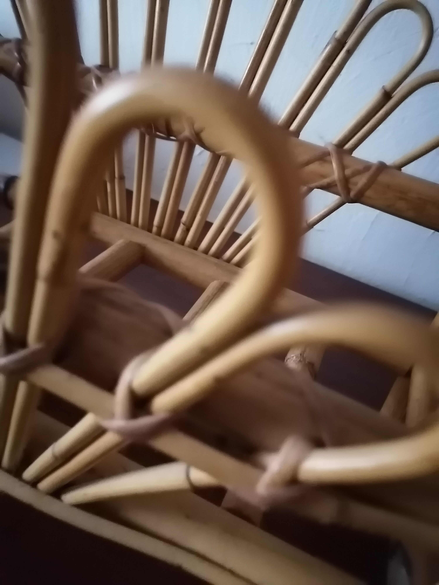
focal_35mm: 27
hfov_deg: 51.4
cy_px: 292
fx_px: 457
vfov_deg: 65.3
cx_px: 220
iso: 3200
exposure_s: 1/14.3
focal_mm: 5.3
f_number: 1.8
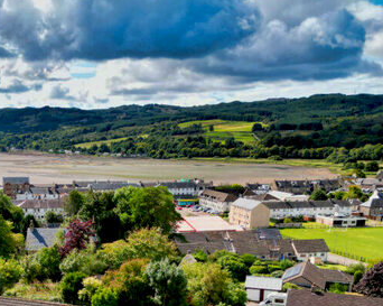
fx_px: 544
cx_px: 112
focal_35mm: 48
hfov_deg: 38.1
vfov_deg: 29.9
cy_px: 281
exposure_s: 1/160
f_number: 1.7
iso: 100
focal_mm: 6.72
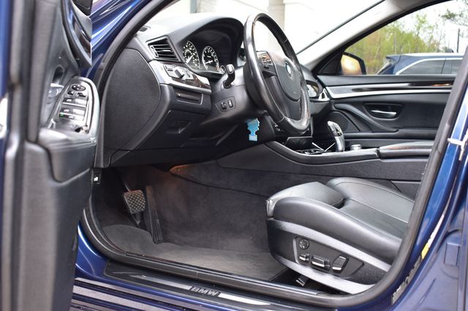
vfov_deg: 31.9
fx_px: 546
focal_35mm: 42
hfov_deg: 46.4
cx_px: 234
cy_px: 156
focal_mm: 28
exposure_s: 1/15
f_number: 6.3
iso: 1000
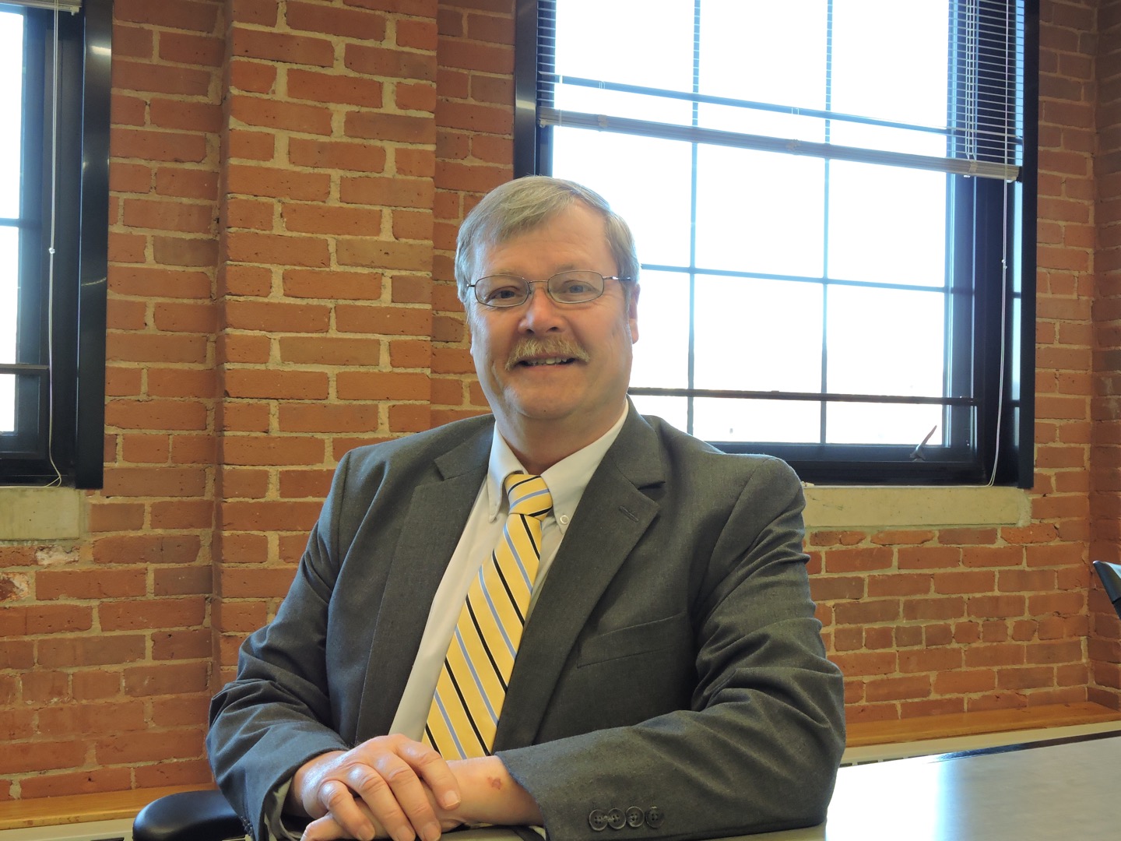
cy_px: 420
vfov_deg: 36.0
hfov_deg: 46.8
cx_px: 560
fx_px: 1295
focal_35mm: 40
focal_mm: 7.2
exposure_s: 1/30
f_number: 3.8
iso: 320
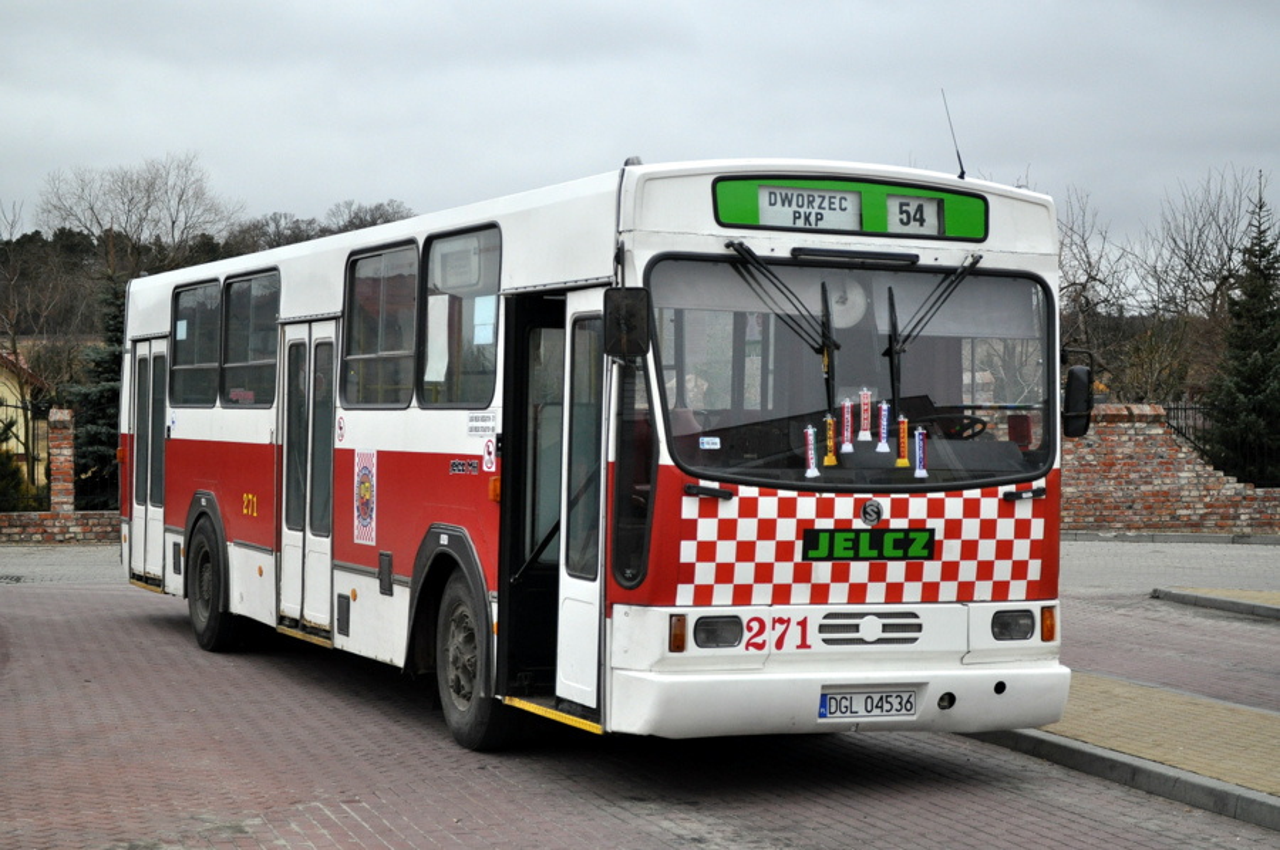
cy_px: 425
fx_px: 2238
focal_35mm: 63
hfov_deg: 31.9
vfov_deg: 21.5
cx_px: 640
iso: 800
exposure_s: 1/1000
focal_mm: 42
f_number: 5.3
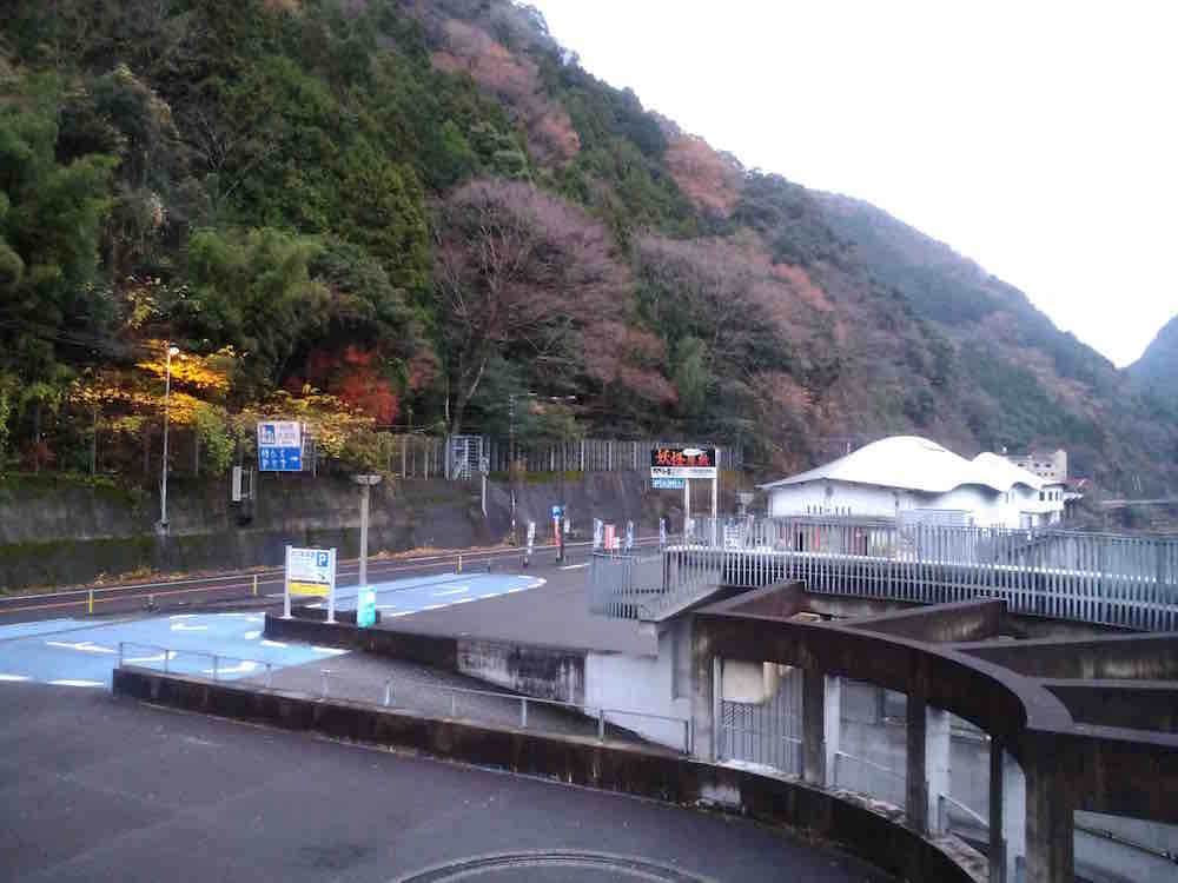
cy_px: 442
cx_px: 589
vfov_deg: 51.4
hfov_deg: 65.3
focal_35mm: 27
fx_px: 919
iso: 200
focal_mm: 2.87
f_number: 2.4
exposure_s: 1/33.3
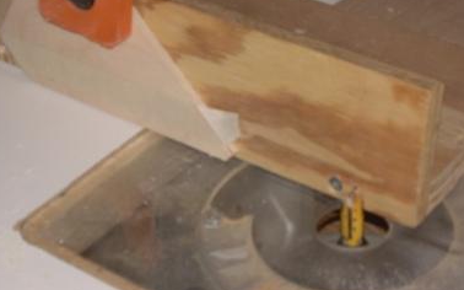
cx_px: 201
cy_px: 111
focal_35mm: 113
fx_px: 1429
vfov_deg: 11.6
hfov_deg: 18.4
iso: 50
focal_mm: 15.3
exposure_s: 1/60
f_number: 4.3
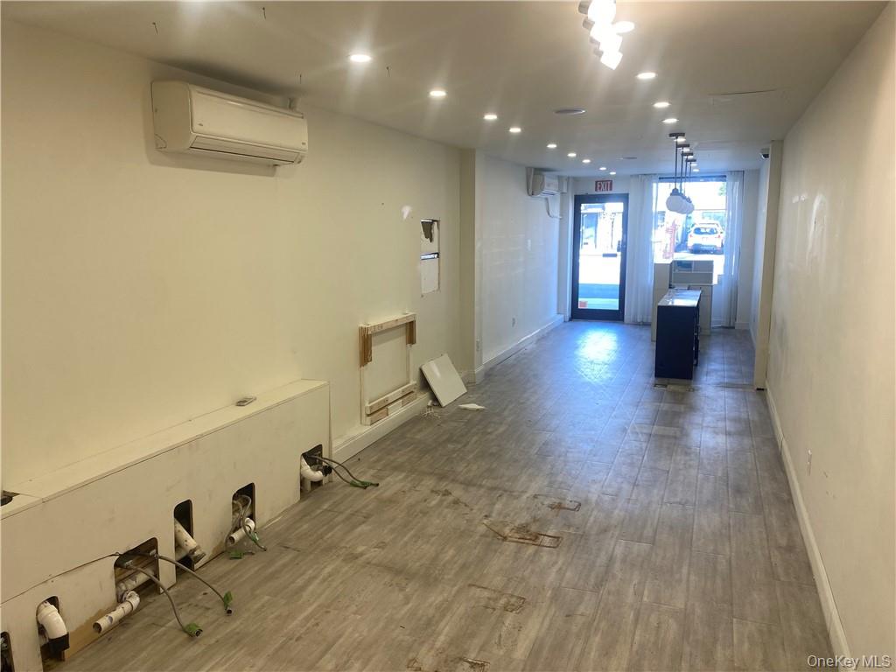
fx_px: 673
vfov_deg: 53.1
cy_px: 336
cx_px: 448
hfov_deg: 67.3
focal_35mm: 26
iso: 50
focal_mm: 4.25
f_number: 1.8
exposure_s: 1/120
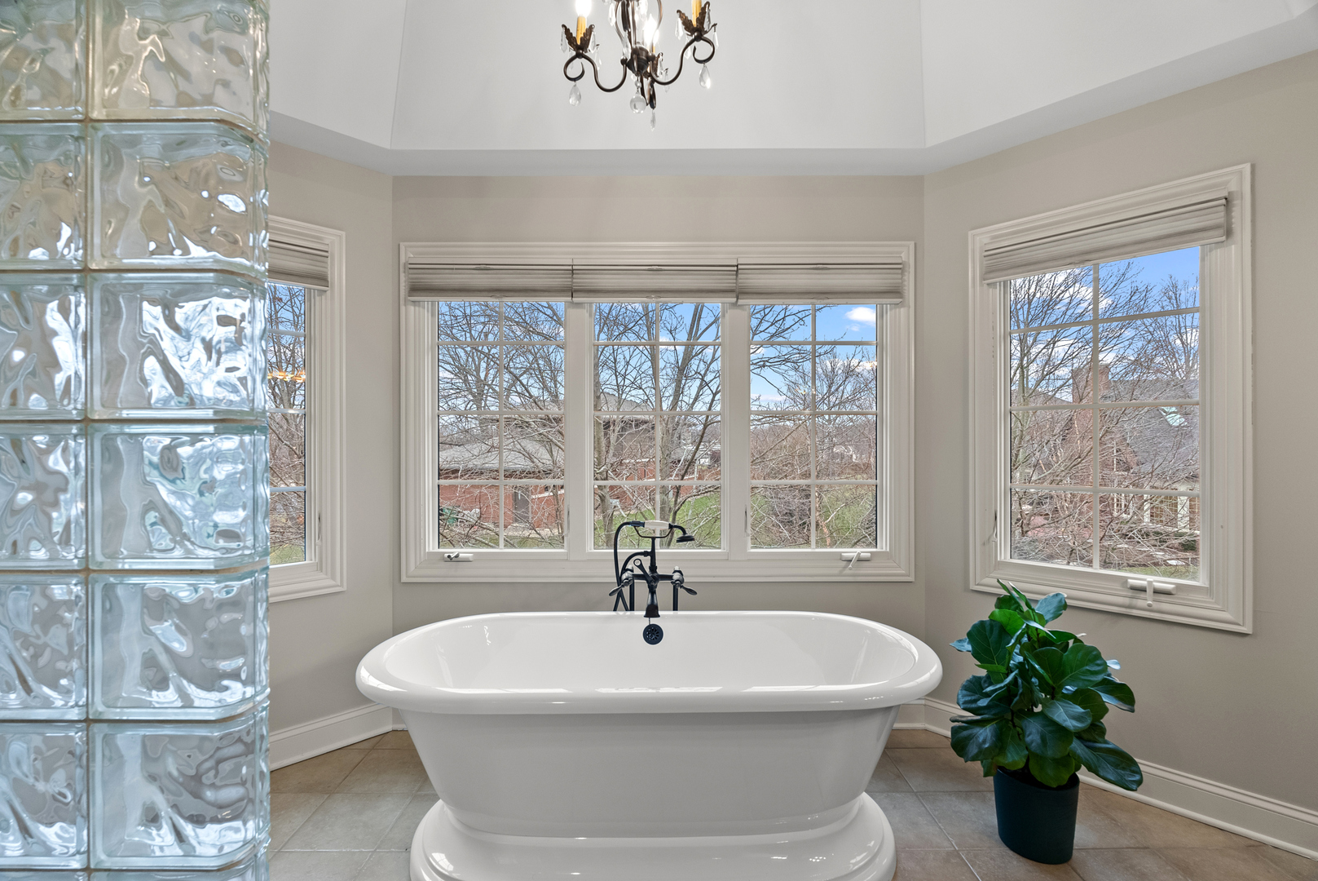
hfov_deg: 96.7
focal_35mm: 16
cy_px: 440
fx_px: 586
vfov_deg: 73.8
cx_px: 659
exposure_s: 1/2
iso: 640
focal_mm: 16
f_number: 8
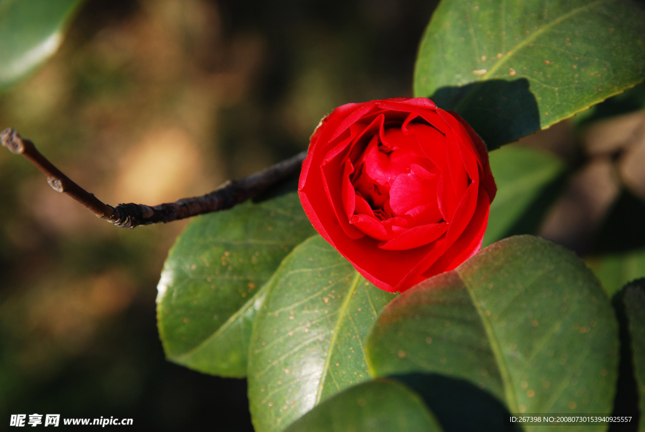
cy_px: 216
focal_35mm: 128
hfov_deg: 16.1
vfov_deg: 10.8
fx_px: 2287
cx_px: 322
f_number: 7.1
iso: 100
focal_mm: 85
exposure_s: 1/100
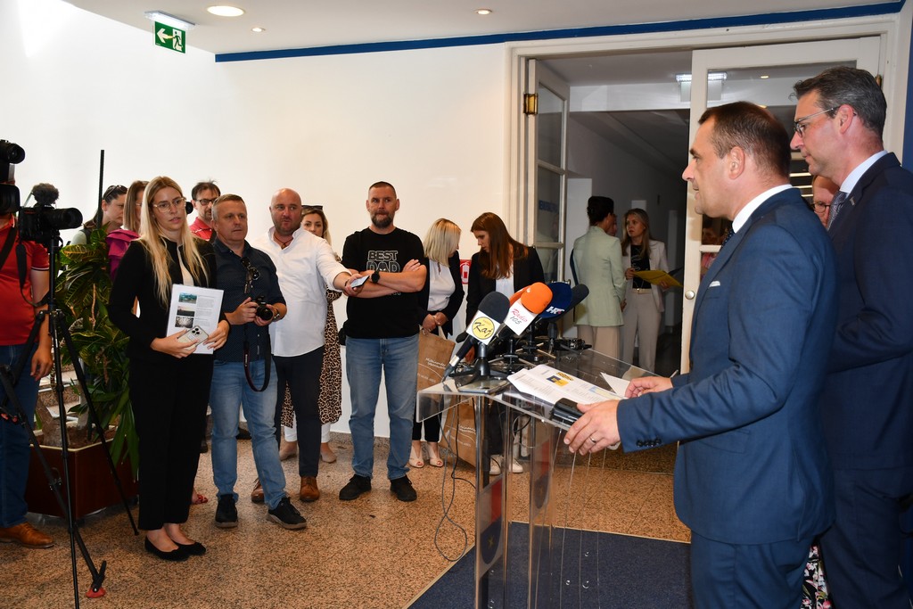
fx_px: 862
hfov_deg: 55.8
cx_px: 456
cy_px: 304
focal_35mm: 34
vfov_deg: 38.9
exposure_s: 1/80
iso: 400
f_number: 3.8
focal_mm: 23
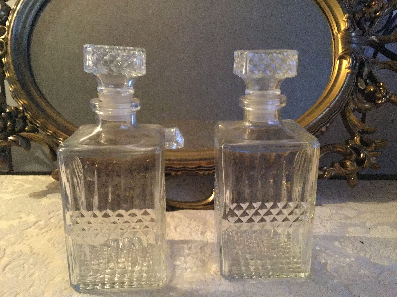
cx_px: 198
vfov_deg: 45.4
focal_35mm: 31
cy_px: 148
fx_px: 356
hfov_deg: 58.4
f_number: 2.4
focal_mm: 3.3
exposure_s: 1/17
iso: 400
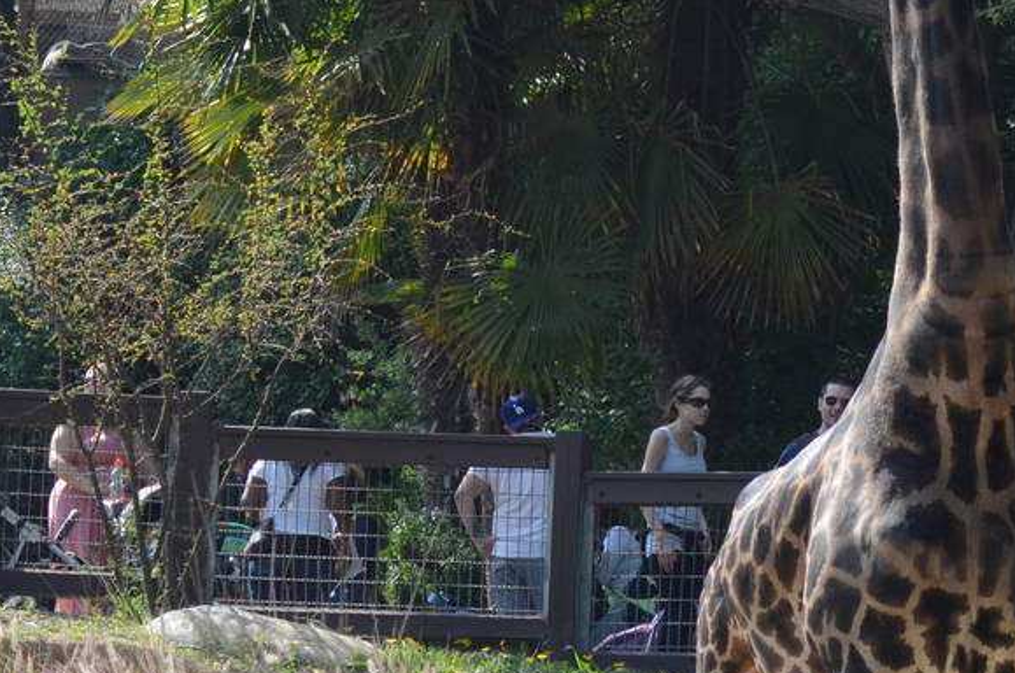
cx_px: 1201
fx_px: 8163
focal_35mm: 290
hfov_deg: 7.1
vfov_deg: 4.7
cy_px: 196
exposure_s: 1/500
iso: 320
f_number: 5.6
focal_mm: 70
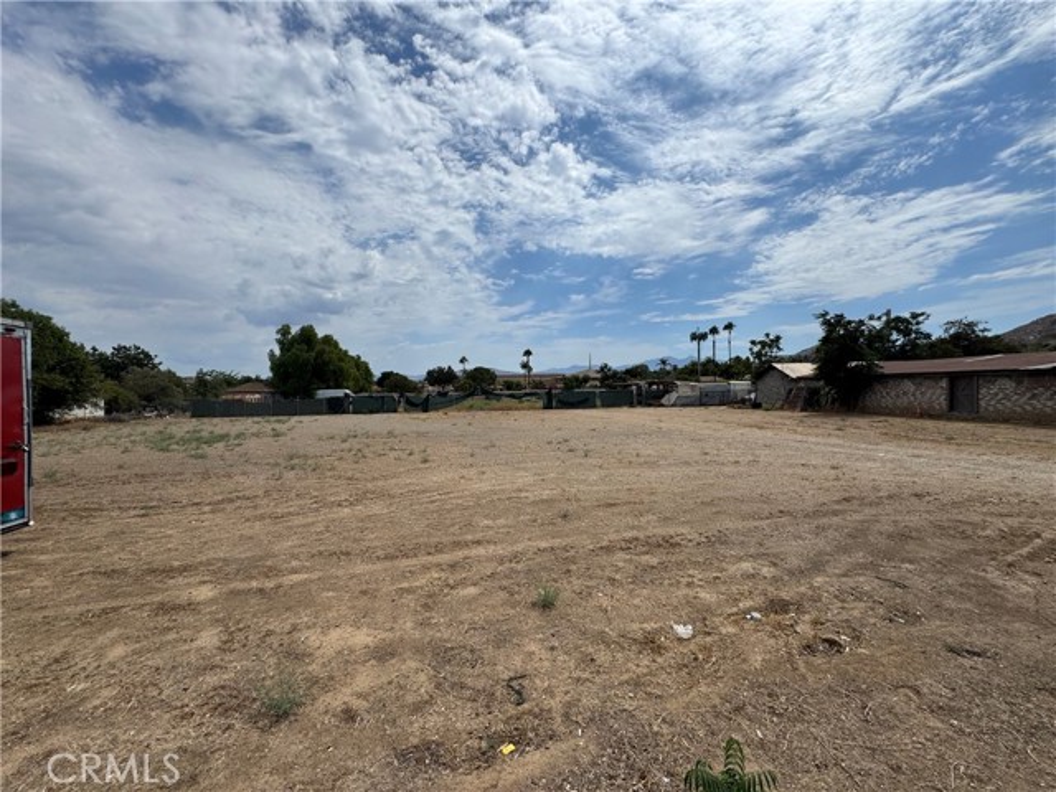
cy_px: 396
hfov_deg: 102.1
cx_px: 528
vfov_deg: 85.7
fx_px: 427
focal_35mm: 14
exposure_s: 1/4132
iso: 40
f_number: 2.2
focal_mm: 2.22
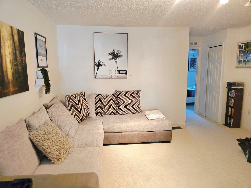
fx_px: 167
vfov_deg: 58.9
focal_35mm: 23
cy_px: 94
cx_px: 126
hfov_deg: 73.9
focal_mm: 6.3
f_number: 1.7
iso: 640
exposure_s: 1/60.2
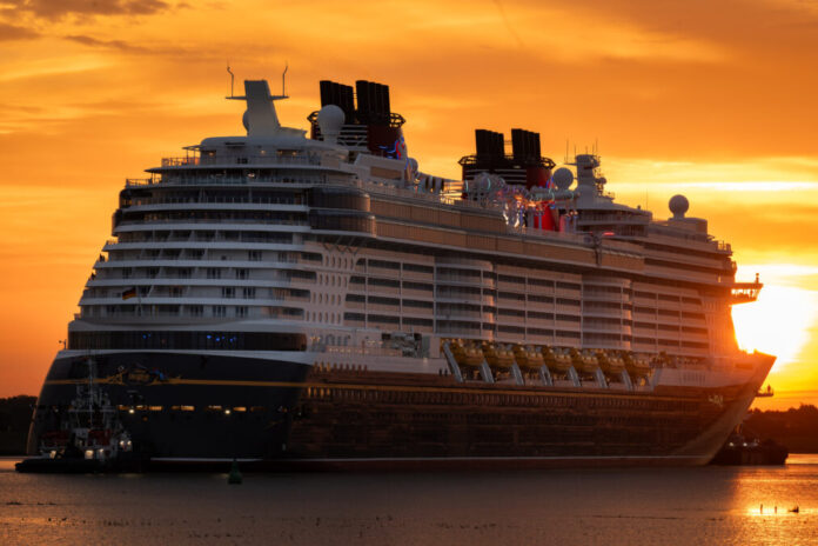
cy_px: 273
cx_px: 409
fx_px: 4544
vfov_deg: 6.9
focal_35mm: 200
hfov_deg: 10.3
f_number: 11
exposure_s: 1/50
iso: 250
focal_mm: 200
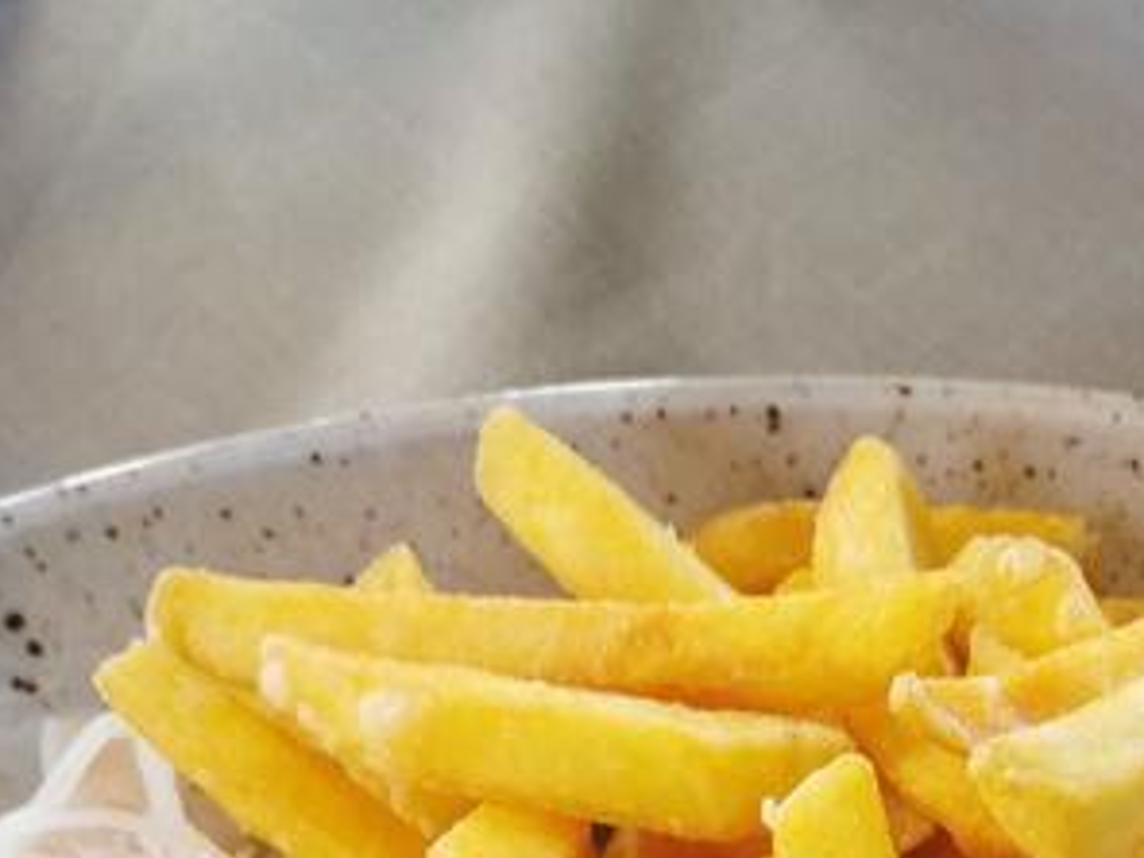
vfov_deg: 14.1
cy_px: 1490
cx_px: 742
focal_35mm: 94
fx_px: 3107
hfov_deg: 20.8
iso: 125
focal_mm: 5.58
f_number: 1.8
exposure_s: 1/50
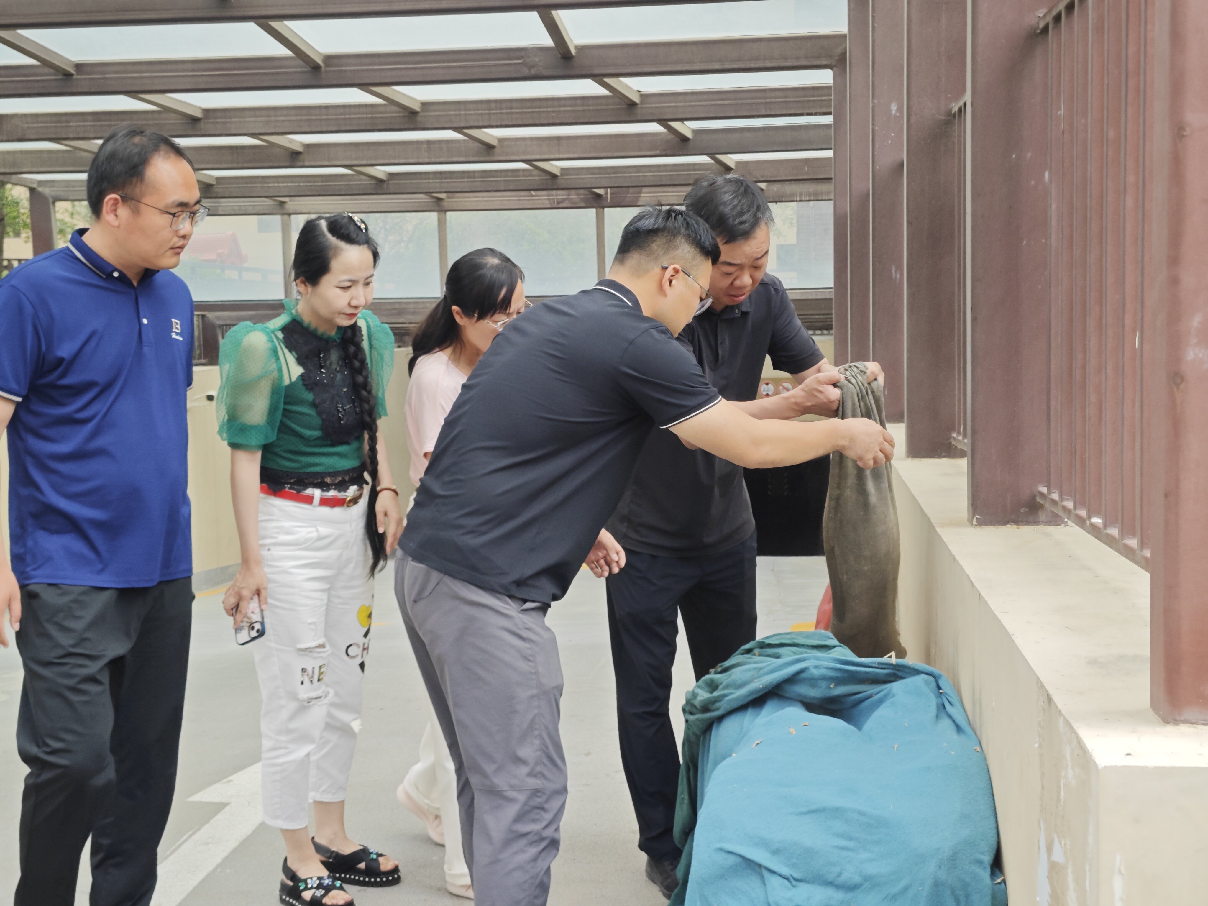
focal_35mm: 46
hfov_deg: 41.2
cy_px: 453
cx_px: 604
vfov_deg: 31.5
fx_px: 1605
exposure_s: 1/1824
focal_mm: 8.7
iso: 250
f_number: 1.9
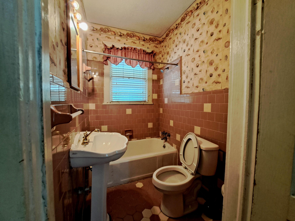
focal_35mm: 13
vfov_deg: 89.9
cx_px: 148
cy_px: 110
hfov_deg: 106.2
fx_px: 111
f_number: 2.2
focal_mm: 1.74
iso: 200
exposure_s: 1/30
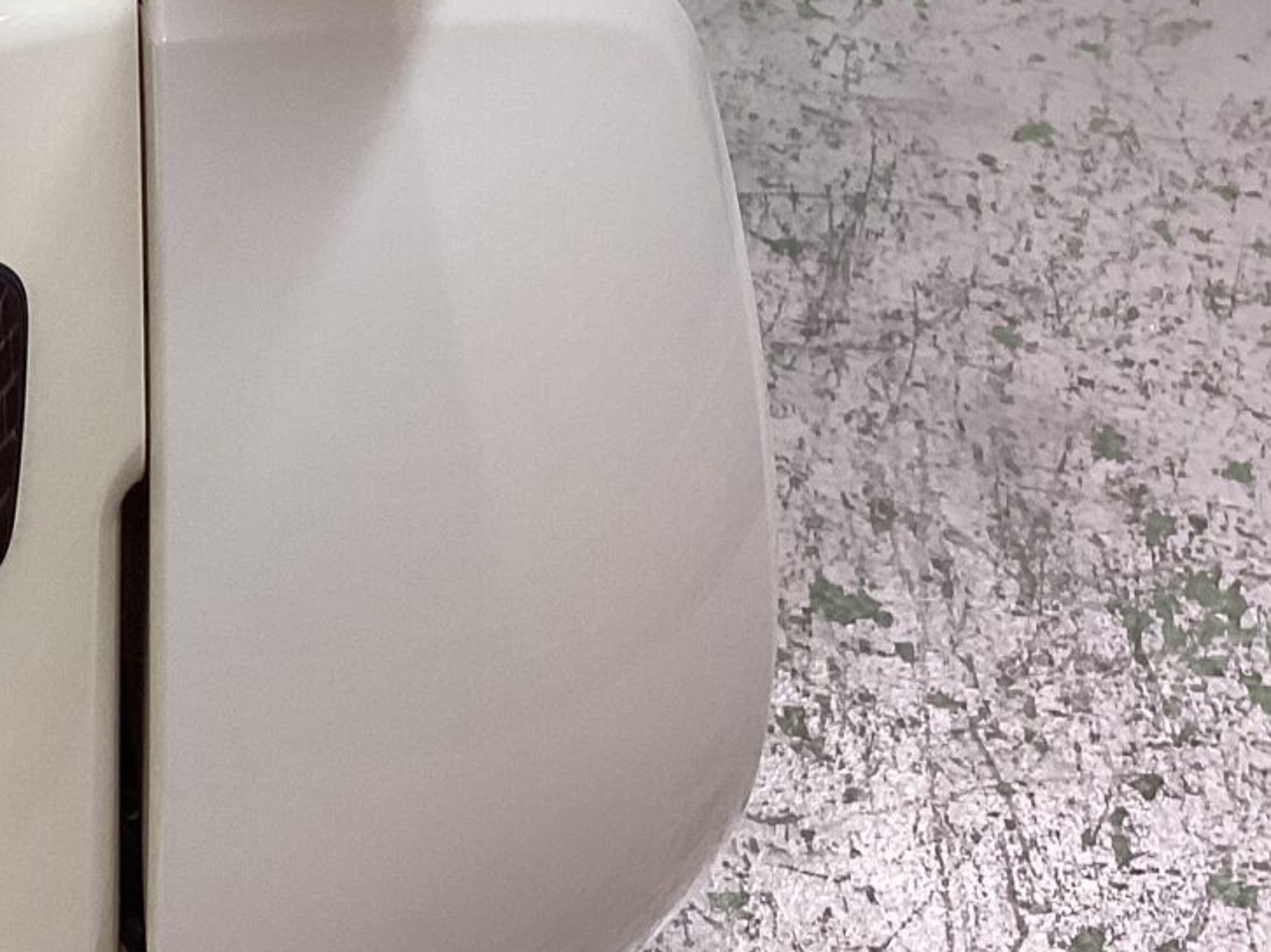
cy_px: -46
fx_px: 3010
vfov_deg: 17.5
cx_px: -210
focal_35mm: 82
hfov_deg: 22.2
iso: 64
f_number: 2.4
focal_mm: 3.3
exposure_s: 1/60
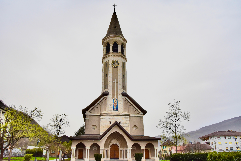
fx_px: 181
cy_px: 80
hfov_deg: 67.4
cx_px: 120
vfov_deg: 47.9
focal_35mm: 27
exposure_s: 1/500
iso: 800
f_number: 13
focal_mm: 18
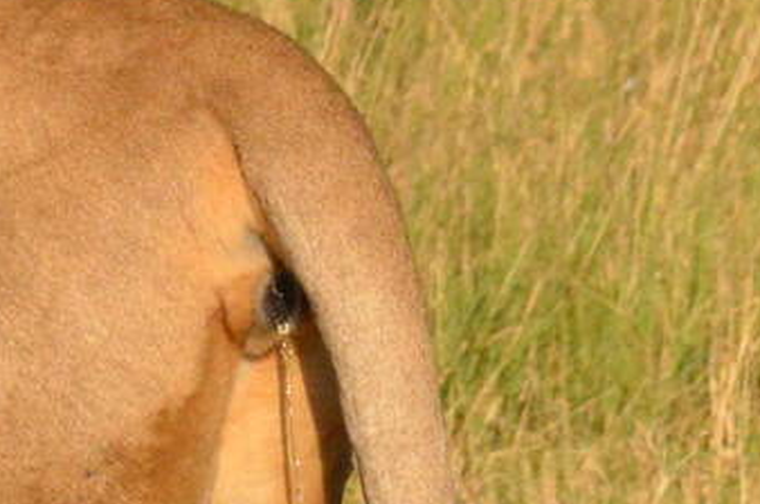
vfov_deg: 0.8
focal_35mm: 1777
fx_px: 37443
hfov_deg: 1.2
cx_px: -596
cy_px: 367
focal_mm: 250
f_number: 14
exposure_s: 1/3200
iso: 2500
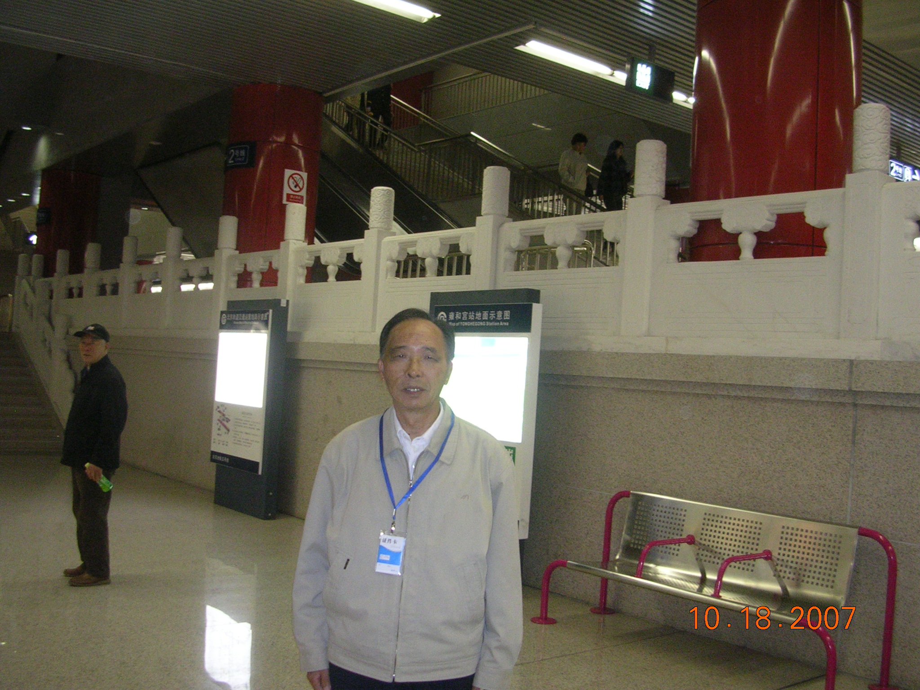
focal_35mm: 38
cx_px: 460
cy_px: 345
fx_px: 1010
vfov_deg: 37.7
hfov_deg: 49.0
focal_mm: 5.8
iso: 160
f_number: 2.8
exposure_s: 1/33.5
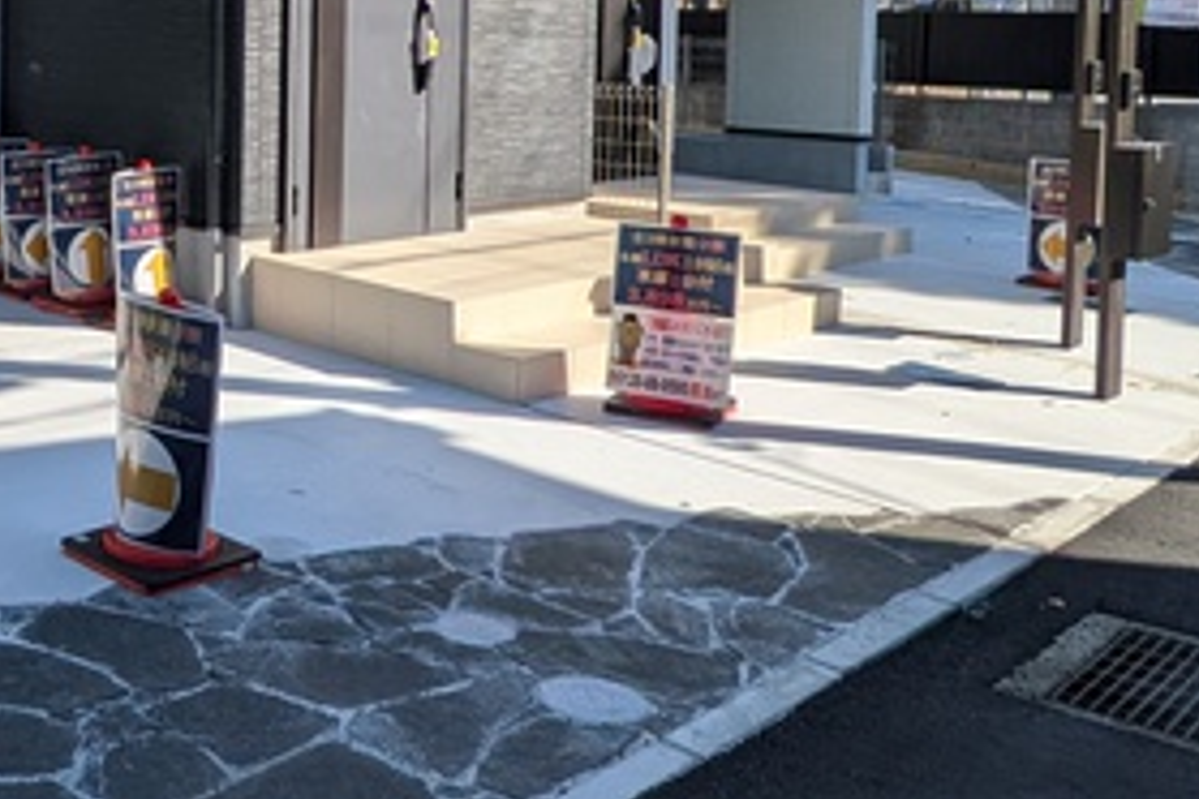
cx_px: 138
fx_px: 1565
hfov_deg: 39.2
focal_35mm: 47
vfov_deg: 27.9
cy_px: 122
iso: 51
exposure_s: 1/1284
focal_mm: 1.83
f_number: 2.2
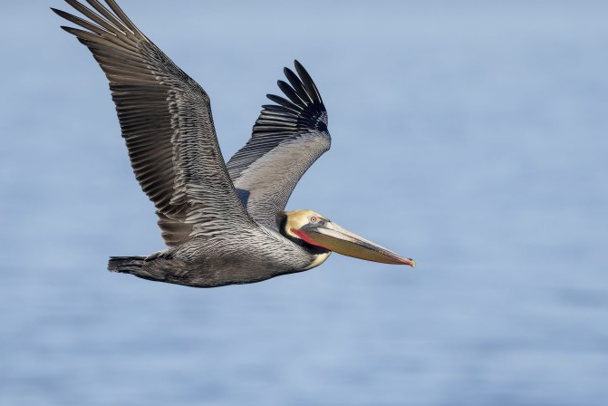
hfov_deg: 3.3
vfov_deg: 2.2
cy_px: 175
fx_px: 10695
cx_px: 357
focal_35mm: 633
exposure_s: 1/4000
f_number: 8
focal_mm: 531
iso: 1250
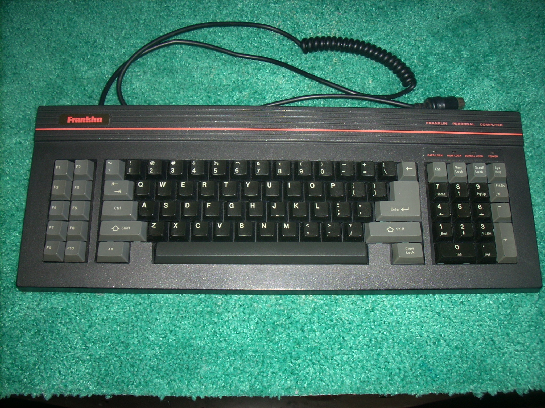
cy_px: 204
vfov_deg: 38.7
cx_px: 272
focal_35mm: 37
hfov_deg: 50.1
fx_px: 583
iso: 64
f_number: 2.8
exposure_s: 1/60
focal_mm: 6.2
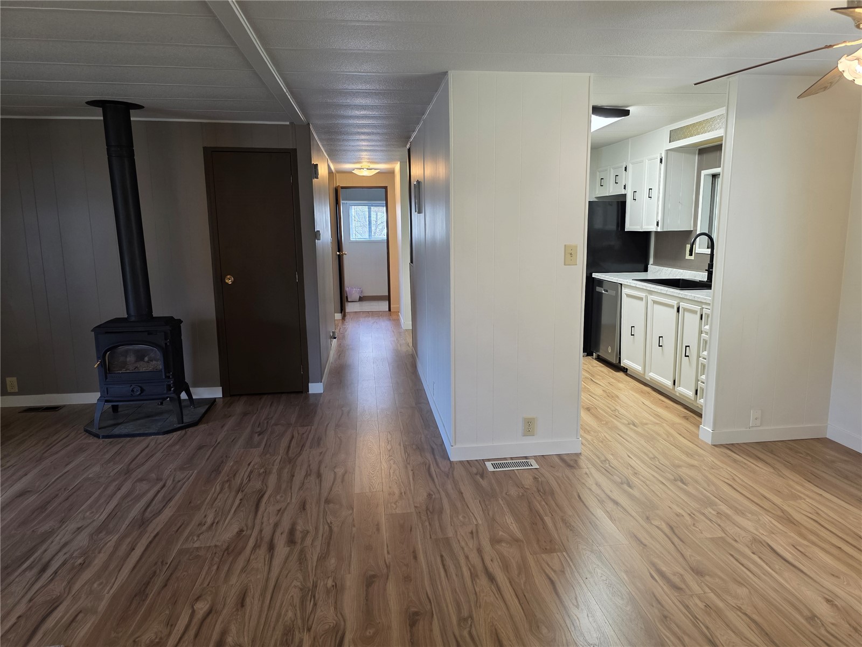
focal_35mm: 23
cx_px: 431
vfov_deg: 58.9
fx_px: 573
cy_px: 324
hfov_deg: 73.9
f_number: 1.7
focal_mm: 6.3
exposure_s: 1/120
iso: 250
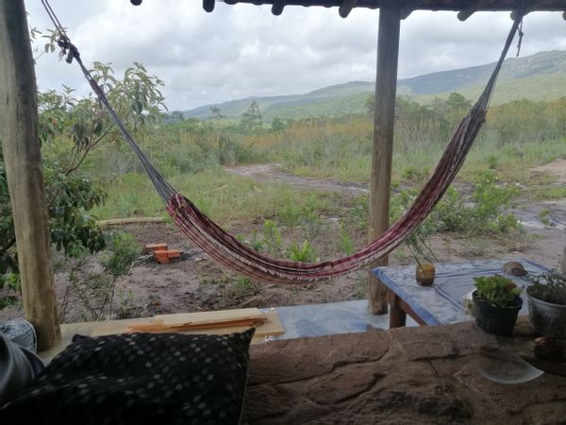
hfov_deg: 65.3
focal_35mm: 27
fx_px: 441
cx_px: 283
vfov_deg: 51.4
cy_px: 212
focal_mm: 3.95
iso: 50
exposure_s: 1/821
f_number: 1.8
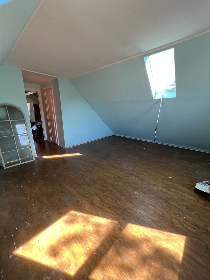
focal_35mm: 13
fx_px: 105
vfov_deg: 106.2
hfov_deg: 89.9
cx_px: 105
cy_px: 140
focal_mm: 1.57
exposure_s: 1/120
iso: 200
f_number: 1.8
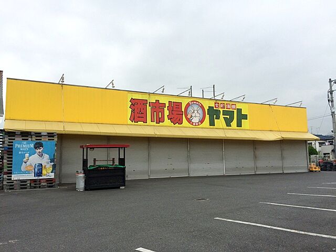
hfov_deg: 61.7
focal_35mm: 29
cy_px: 126
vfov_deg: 48.2
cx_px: 168
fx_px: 281
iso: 32
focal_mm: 4.15
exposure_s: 1/1080
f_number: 2.2
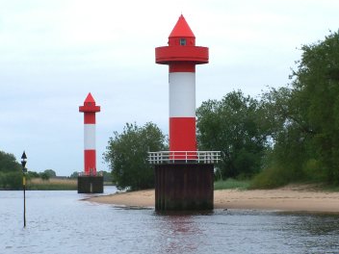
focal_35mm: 133
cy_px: 113
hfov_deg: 14.8
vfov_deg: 11.1
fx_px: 1302
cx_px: 161
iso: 80
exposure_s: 1/640
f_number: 4.5
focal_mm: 19.4
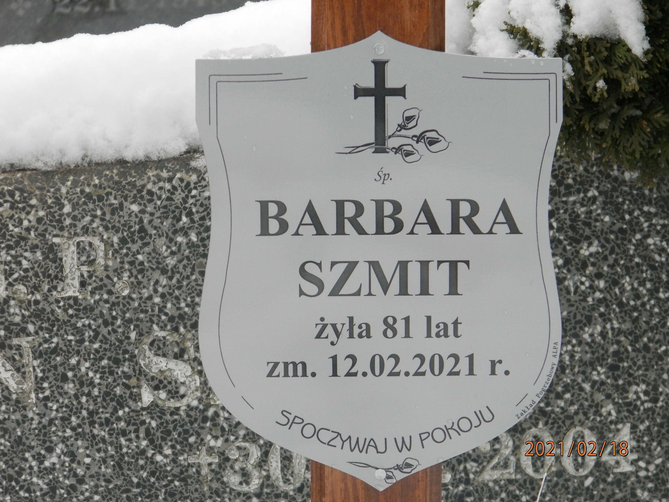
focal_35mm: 224
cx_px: 334
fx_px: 4329
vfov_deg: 6.6
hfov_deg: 8.8
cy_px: 251
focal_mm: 40
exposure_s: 1/200
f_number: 5.4
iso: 160
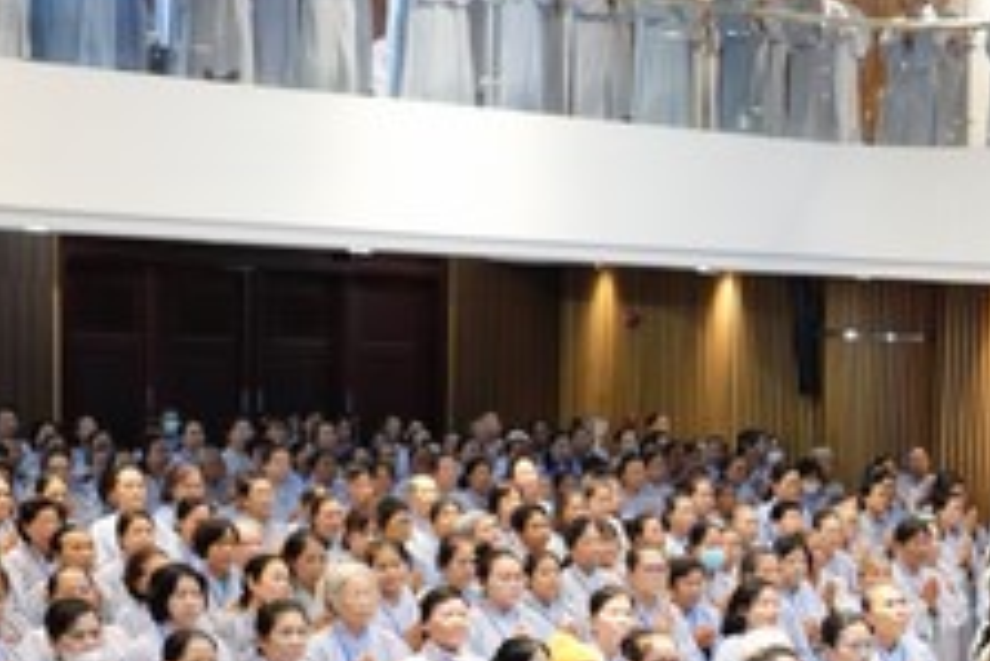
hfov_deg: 18.3
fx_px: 2807
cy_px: 699
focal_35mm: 102
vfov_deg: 13.2
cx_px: 1385
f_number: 2.8
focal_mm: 35
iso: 1600
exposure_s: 1/80
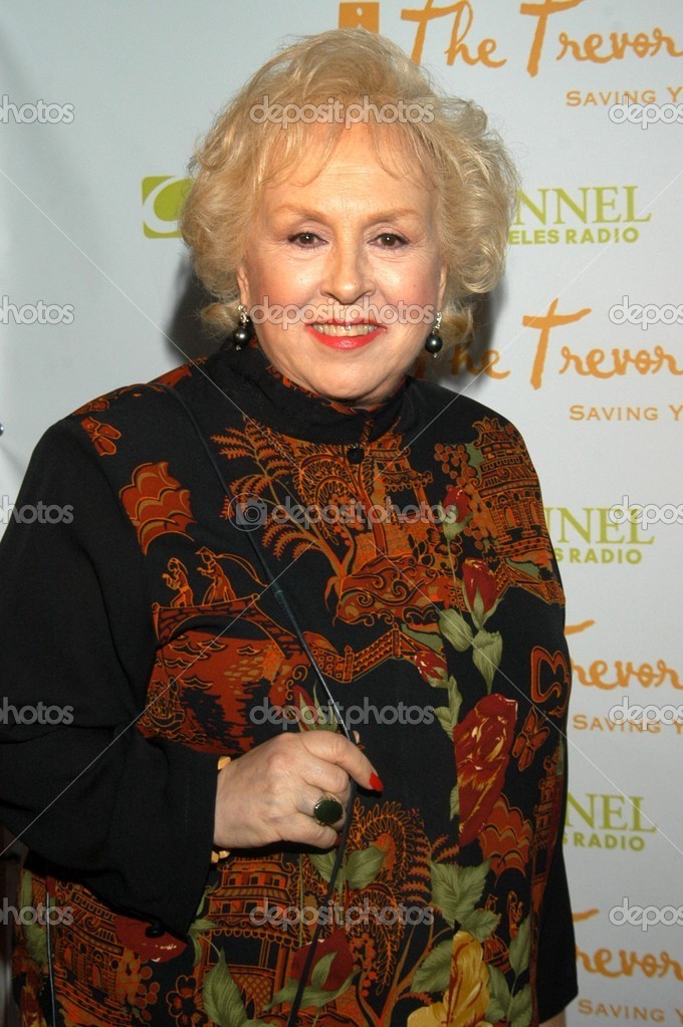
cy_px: 514
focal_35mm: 57
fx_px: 1625
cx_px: 342
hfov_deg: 23.7
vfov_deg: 35.1
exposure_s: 1/180
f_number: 7.1
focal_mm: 38
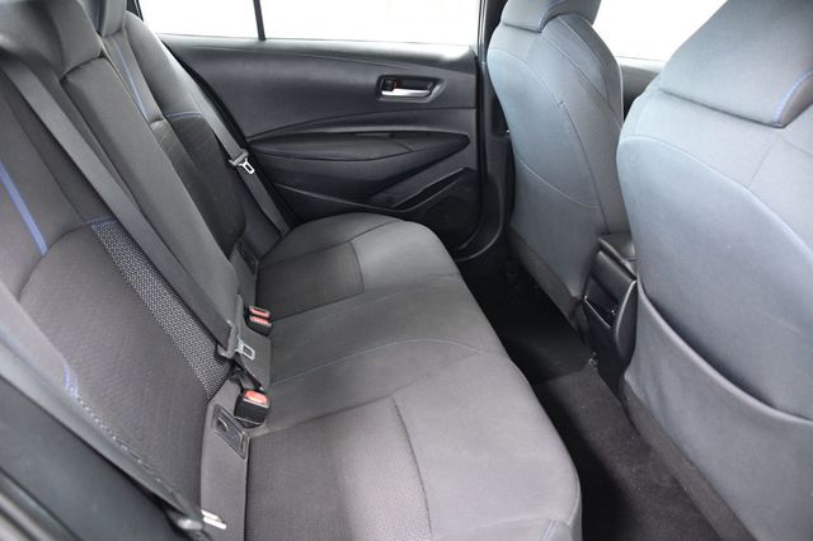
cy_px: 270
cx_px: 406
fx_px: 609
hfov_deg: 67.4
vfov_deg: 47.9
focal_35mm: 27
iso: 2500
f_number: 3.5
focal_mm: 18
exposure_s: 1/50
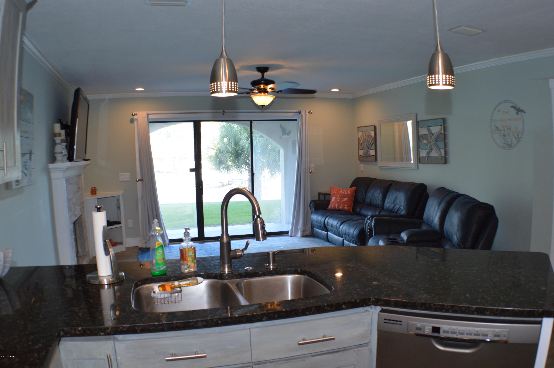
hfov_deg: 49.6
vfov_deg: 34.1
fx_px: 600
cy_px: 184
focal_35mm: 39
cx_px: 277
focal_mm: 26
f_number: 4.5
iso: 400
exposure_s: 1/80
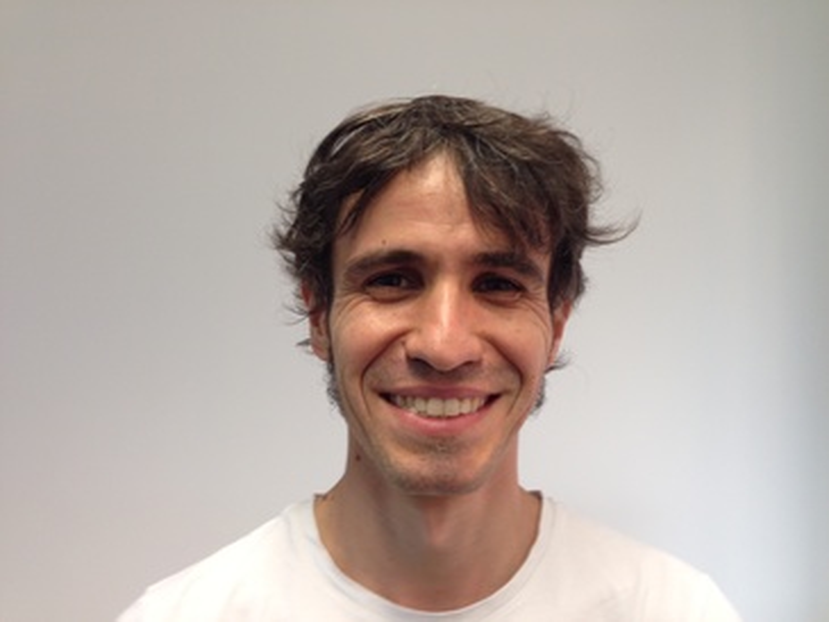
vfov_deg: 43.0
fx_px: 791
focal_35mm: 33
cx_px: 414
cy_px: 311
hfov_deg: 55.3
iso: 50
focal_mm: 4.12
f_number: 2.4
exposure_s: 1/30
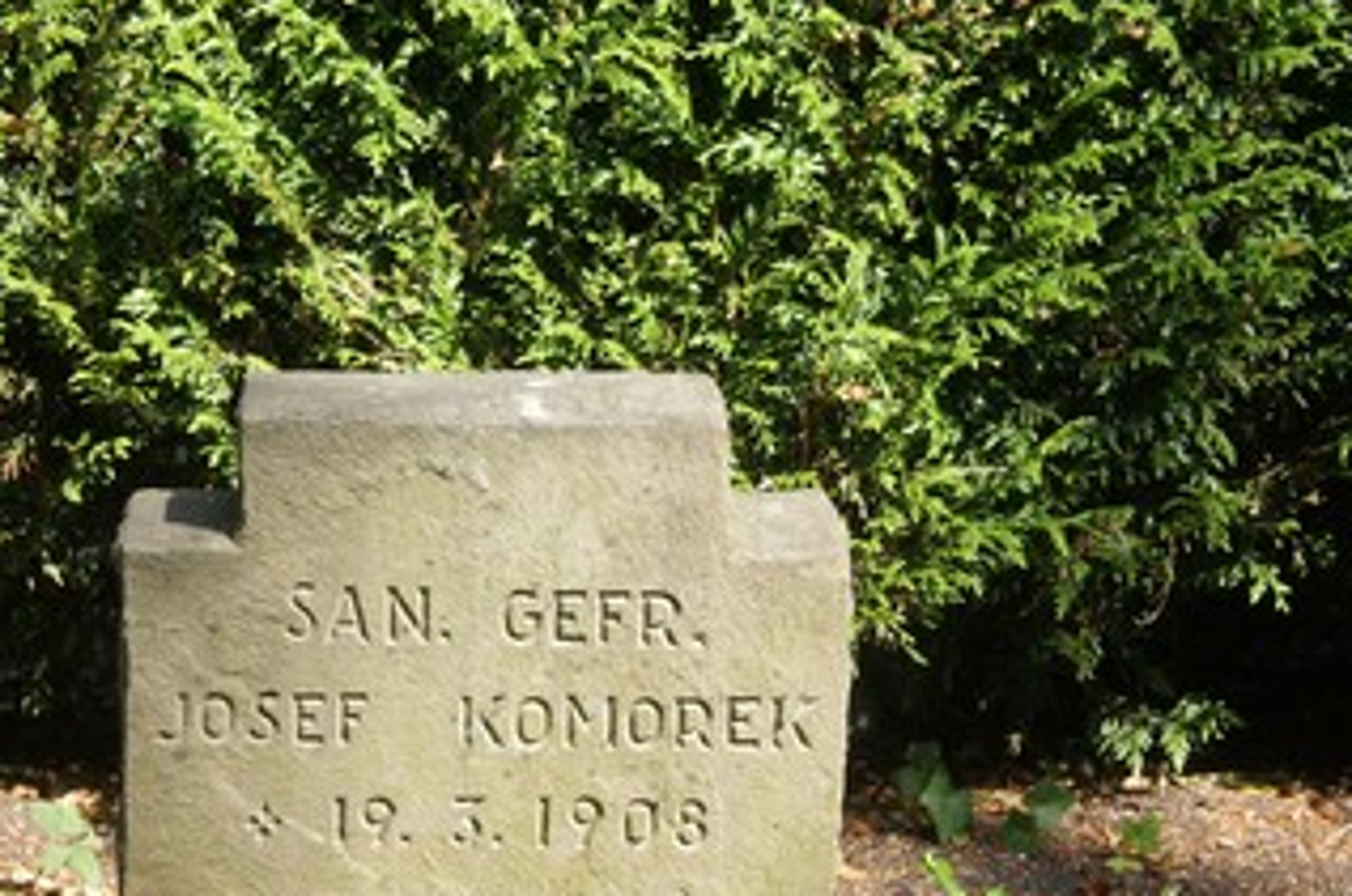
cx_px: 446
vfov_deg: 16.0
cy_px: 620
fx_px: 3177
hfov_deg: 23.9
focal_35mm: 85
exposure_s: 1/250
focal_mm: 39
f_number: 7.1
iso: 320
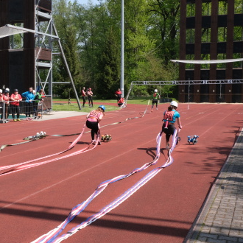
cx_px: 65
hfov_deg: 31.2
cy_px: 122
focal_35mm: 54
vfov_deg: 31.6
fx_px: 429
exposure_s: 1/140
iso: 500
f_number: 16
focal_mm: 27.9
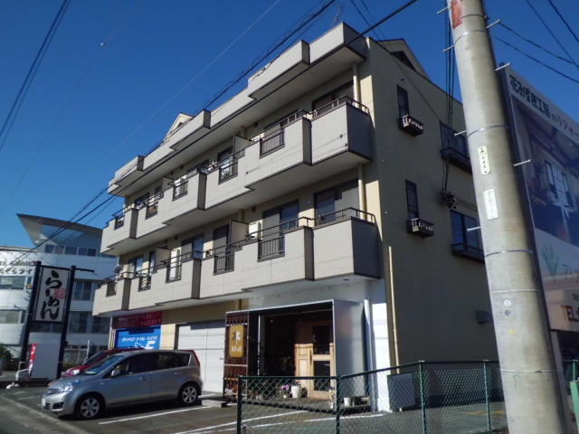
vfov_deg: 53.1
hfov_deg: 67.3
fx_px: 435
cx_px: 290
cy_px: 217
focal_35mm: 26
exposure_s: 1/200
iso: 64
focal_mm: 4.7
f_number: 7.9
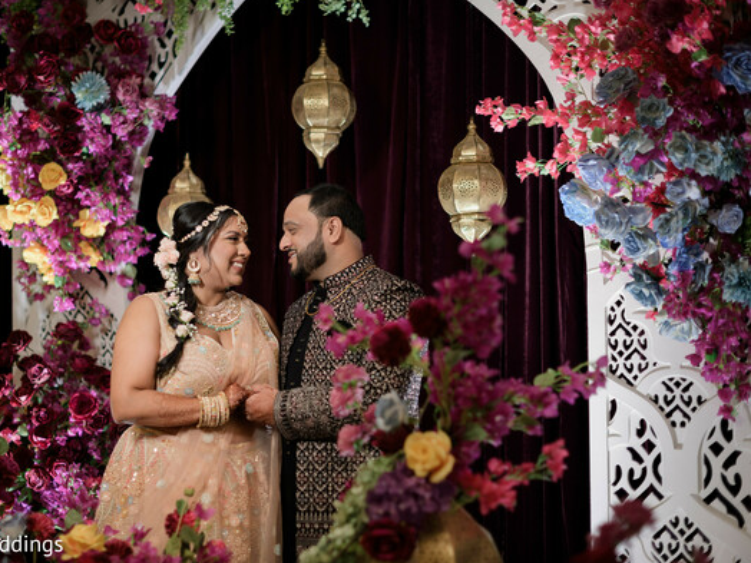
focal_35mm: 55
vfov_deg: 26.6
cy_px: 279
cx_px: 334
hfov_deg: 34.9
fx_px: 1193
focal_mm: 50
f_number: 1.8
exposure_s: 1/320
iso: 800
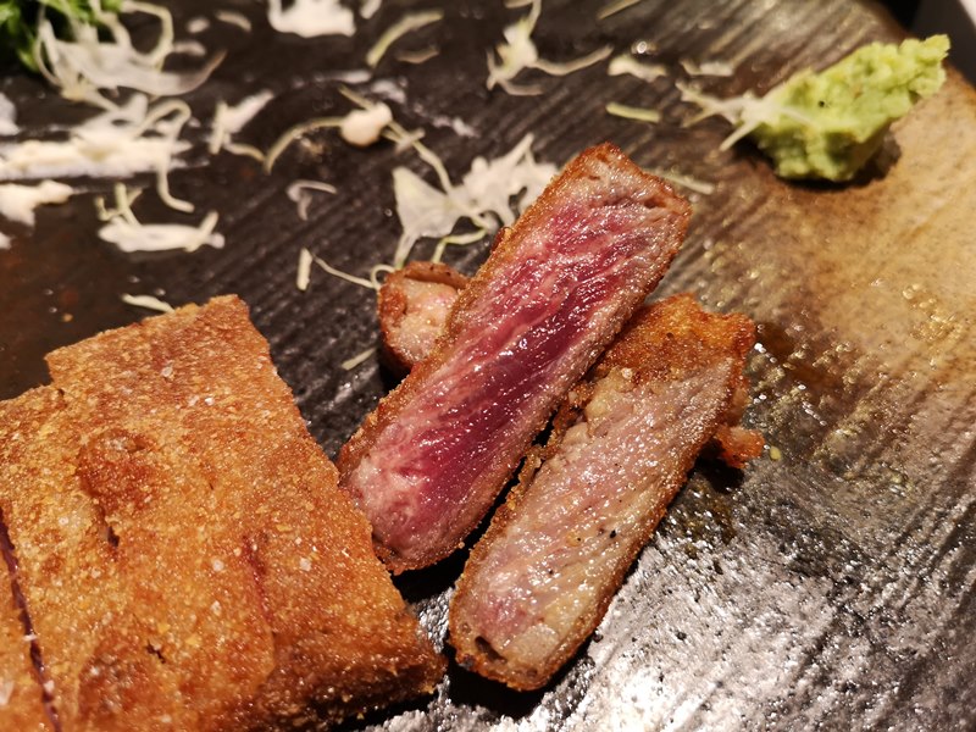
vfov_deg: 51.4
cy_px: 366
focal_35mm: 27
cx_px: 488
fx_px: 761
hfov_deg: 65.3
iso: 125
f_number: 1.8
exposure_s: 1/50
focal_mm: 3.95
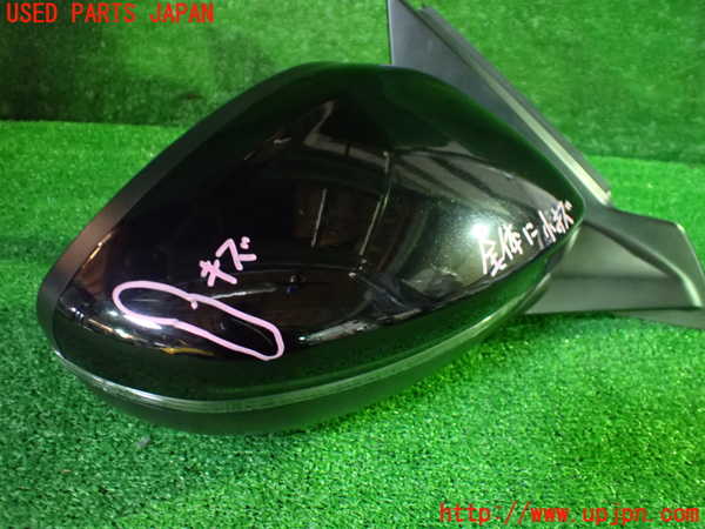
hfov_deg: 60.0
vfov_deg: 46.8
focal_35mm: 30
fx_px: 611
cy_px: 264
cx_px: 352
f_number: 2.3
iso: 1600
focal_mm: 5.4
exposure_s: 1/30
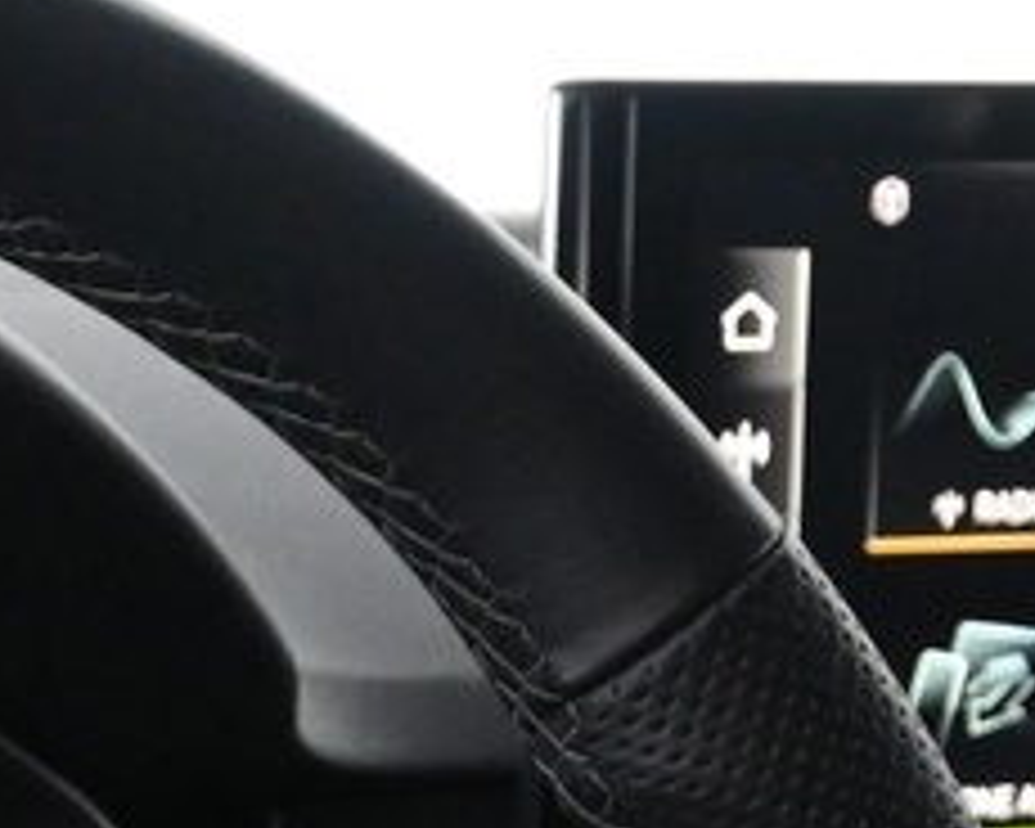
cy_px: 1616
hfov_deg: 8.6
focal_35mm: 223
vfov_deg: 6.7
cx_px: -144
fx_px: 6830
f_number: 4
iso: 3200
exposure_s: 1/40
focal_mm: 22.5
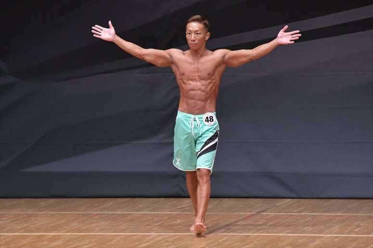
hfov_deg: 6.5
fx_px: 3262
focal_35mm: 315
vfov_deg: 4.4
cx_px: 186
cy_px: 124
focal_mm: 210
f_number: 5.6
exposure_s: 1/400
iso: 6400
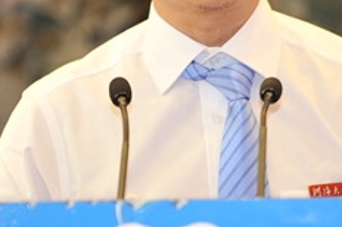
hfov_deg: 4.0
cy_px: 13
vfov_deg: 2.6
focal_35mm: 518
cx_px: 203
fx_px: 4914
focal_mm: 200
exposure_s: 1/80
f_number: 2.8
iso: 800
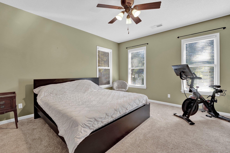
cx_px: 115
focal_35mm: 16
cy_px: 76
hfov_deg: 98.5
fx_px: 99
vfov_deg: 75.5
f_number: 8
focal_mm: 15.5
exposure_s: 1/25
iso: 1000
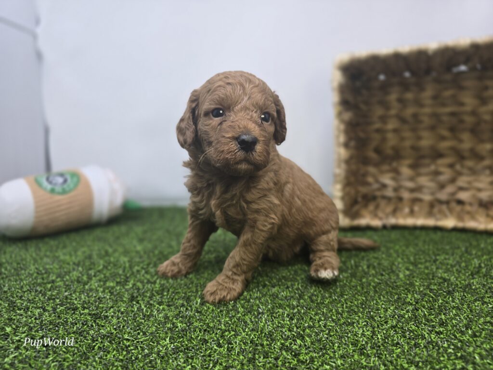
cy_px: 185
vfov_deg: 58.9
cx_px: 246
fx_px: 328
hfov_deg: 73.9
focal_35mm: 23
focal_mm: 6.3
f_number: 1.7
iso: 64
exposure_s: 1/120
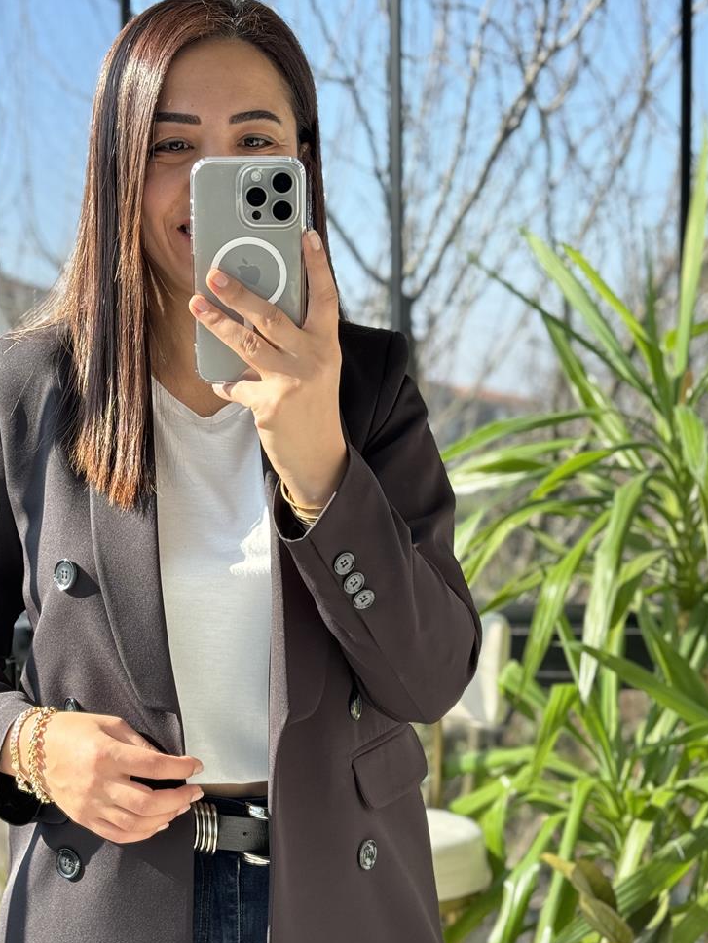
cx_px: 241
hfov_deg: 22.2
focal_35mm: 66
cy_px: 616
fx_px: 1799
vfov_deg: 29.2
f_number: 1.78
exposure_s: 1/358
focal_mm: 6.86
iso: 64
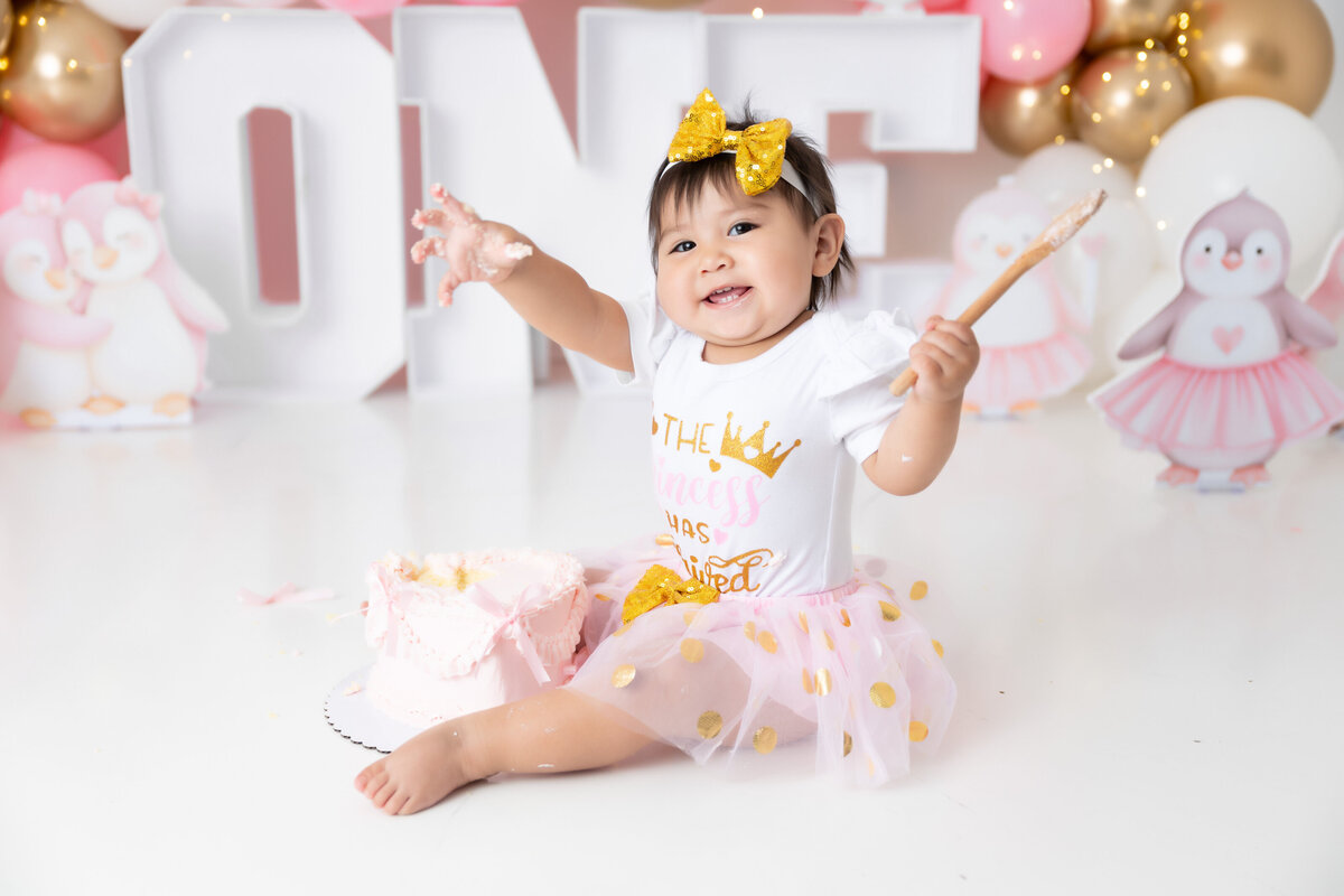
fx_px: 1456
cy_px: 448
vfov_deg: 34.2
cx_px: 672
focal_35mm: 39
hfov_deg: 49.6
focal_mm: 39
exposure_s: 1/200
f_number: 2.8
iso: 160
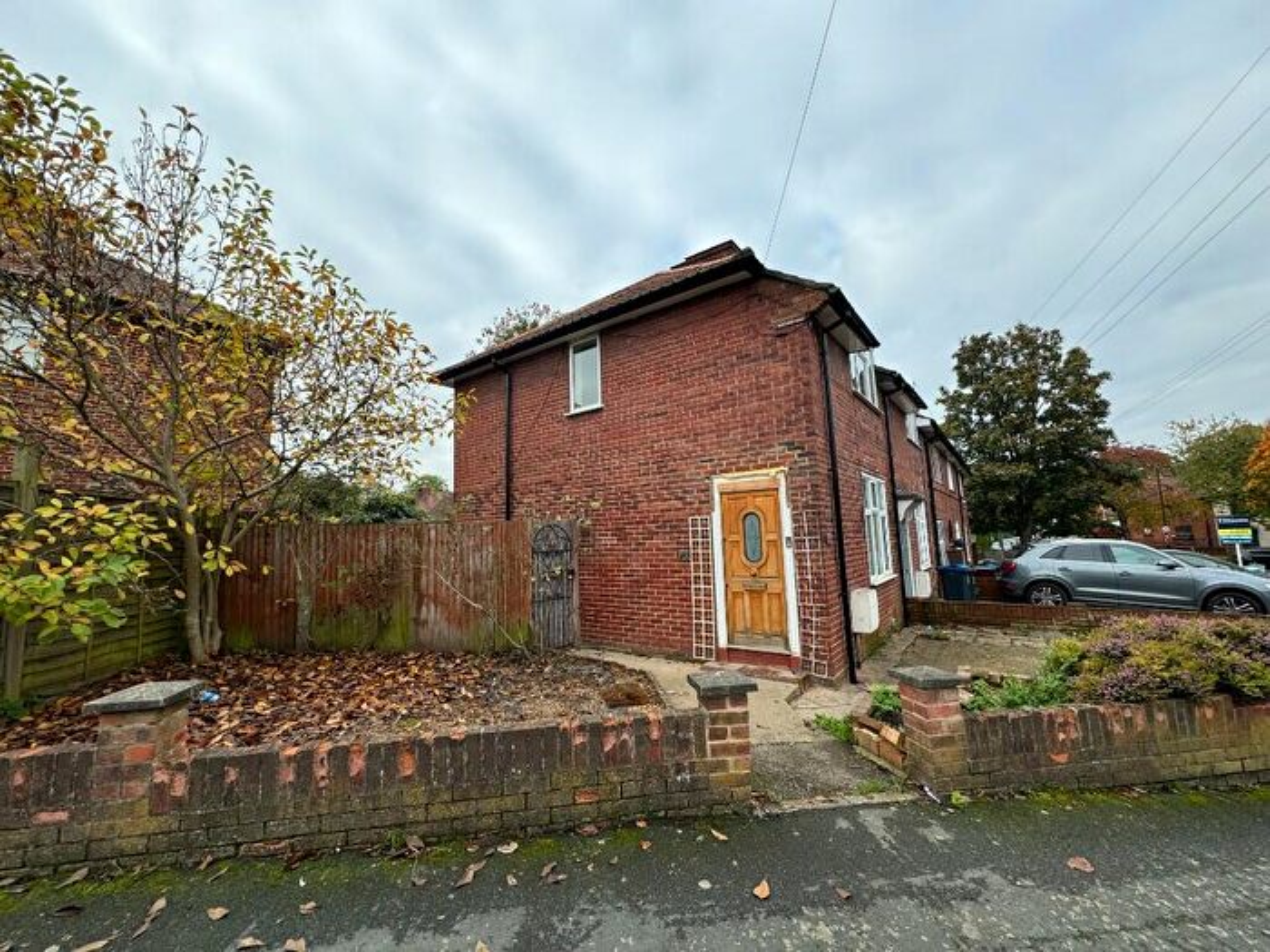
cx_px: 635
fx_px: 514
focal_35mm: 14
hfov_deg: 102.1
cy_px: 476
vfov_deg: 85.7
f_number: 2.2
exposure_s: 1/334
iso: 40
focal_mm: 2.22
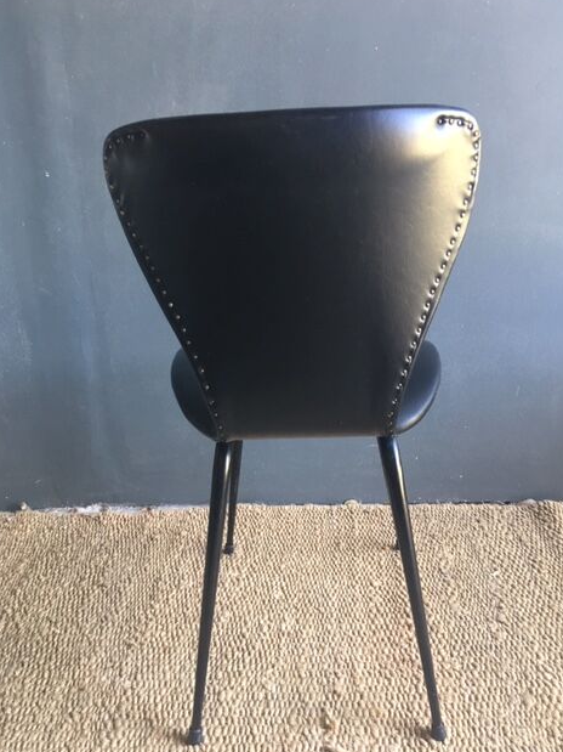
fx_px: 651
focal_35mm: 30
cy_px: 372
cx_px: 285
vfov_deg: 60.0
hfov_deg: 46.8
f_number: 2.2
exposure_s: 1/33
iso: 125
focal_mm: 4.15
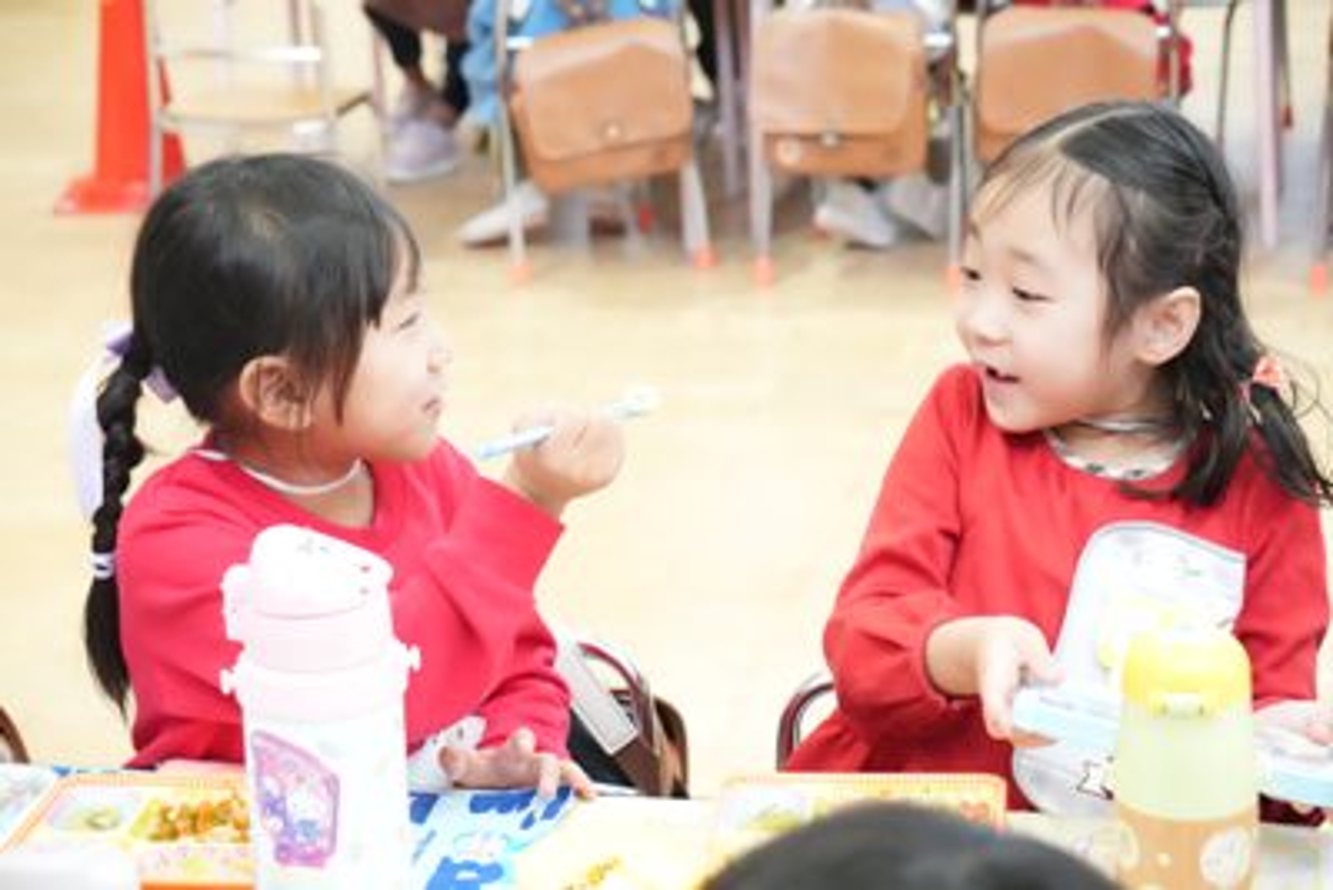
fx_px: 3056
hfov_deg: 24.6
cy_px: 445
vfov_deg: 16.6
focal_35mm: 82
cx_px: 666
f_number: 5.6
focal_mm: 55
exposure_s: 1/571
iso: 10000
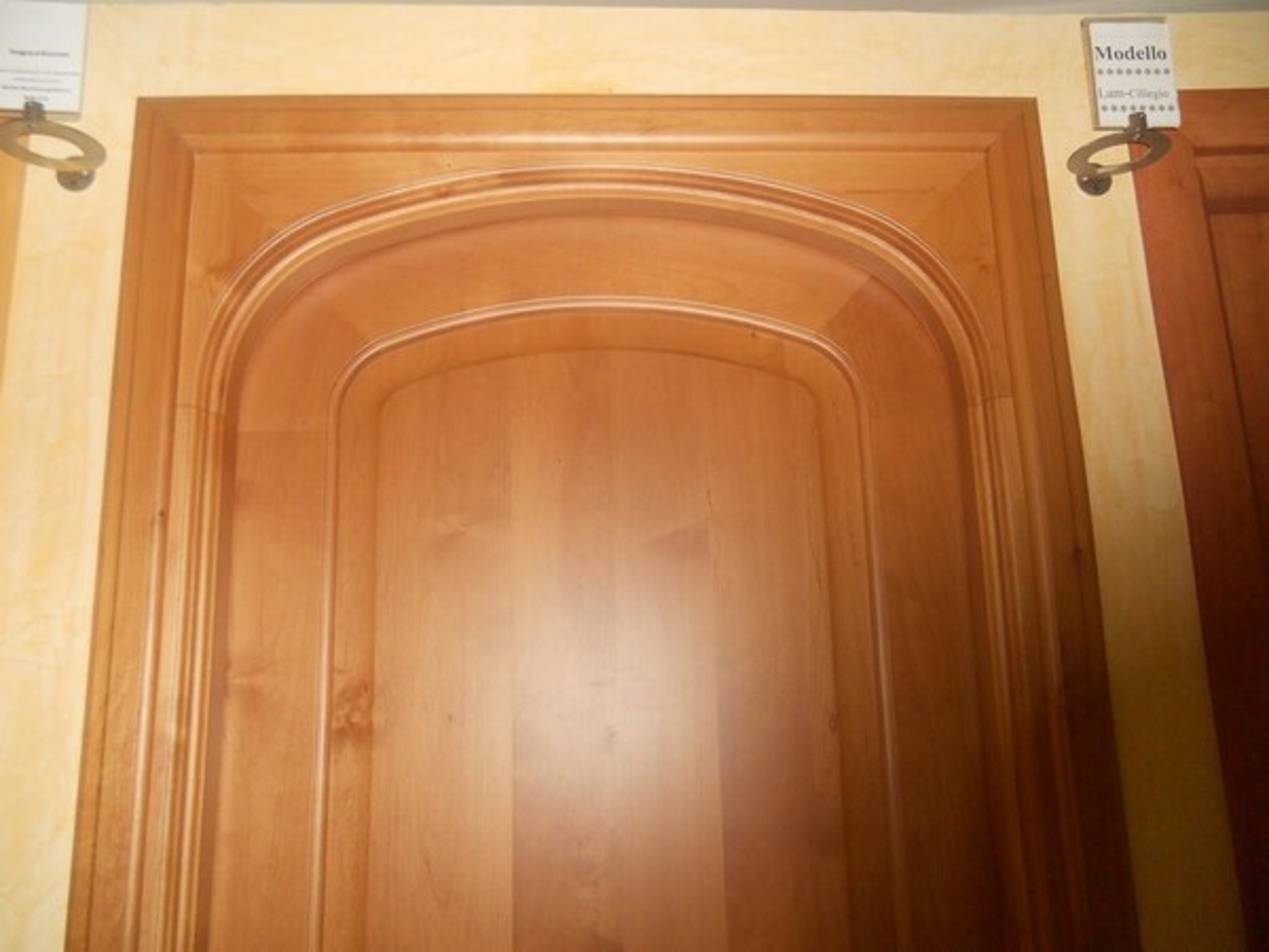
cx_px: 634
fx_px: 990
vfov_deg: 51.4
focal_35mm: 27
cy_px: 476
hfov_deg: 65.3
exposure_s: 1/25
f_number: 3.2
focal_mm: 4.9
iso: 200
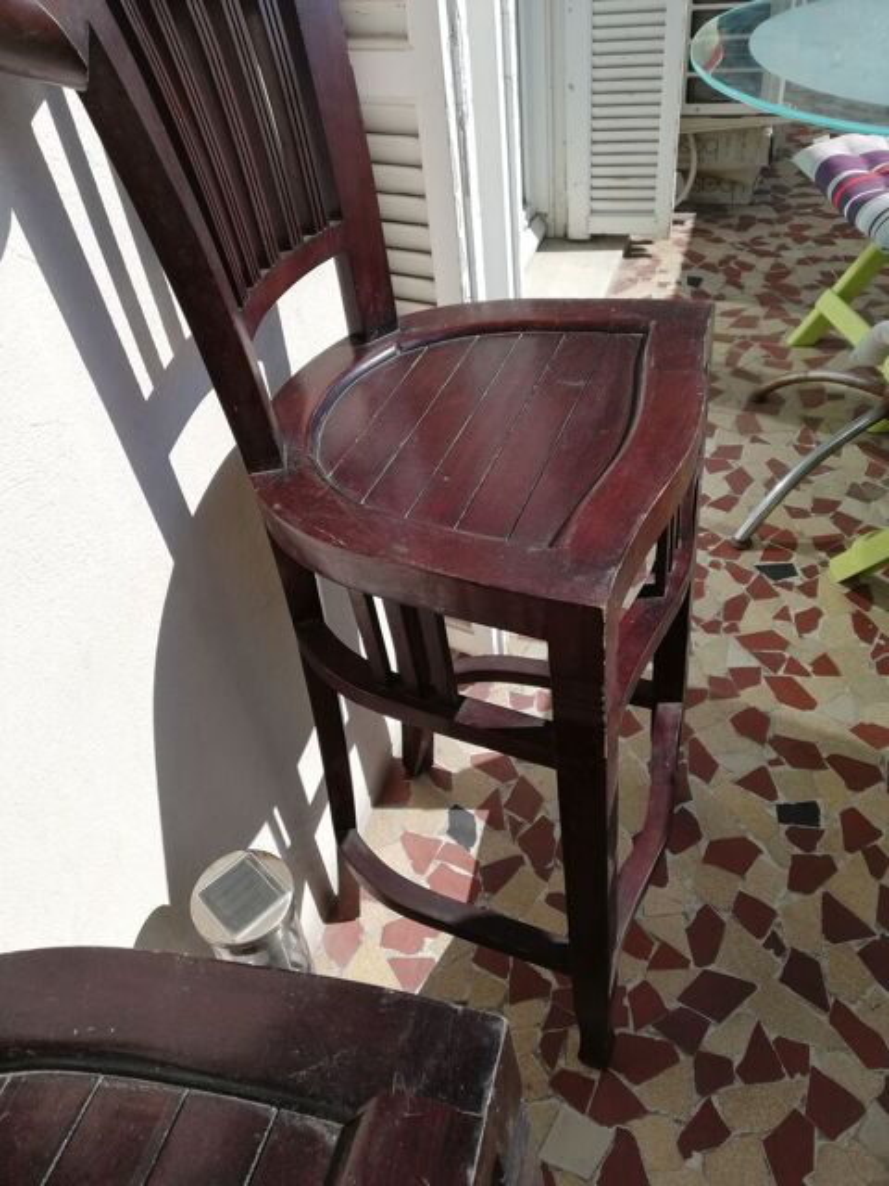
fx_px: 925
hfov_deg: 51.4
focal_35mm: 27
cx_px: 444
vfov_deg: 65.3
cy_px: 593
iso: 50
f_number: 2.2
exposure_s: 1/1001
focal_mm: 3.81
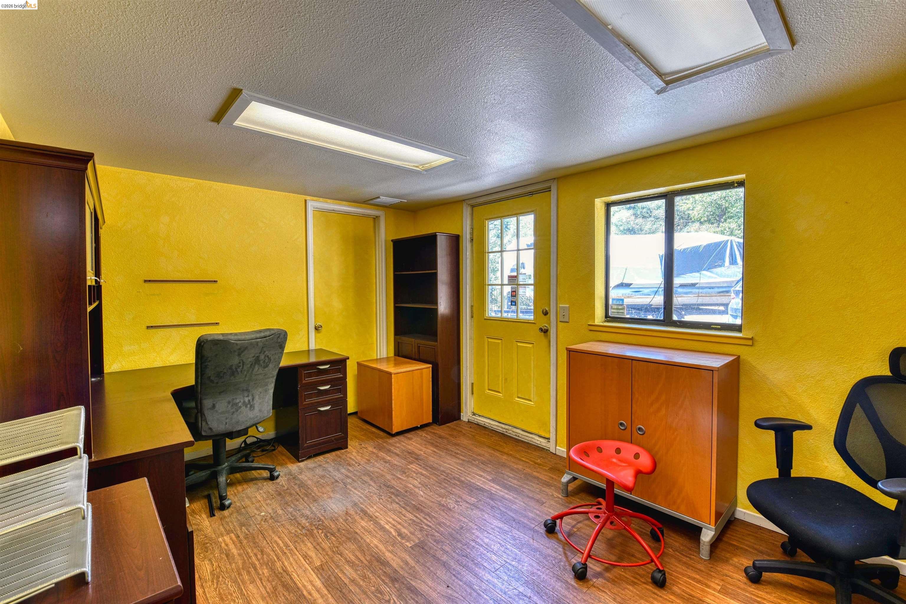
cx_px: 453
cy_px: 302
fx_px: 377
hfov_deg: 100.4
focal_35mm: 15
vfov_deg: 77.3
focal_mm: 15
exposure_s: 1/3.33
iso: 400
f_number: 11
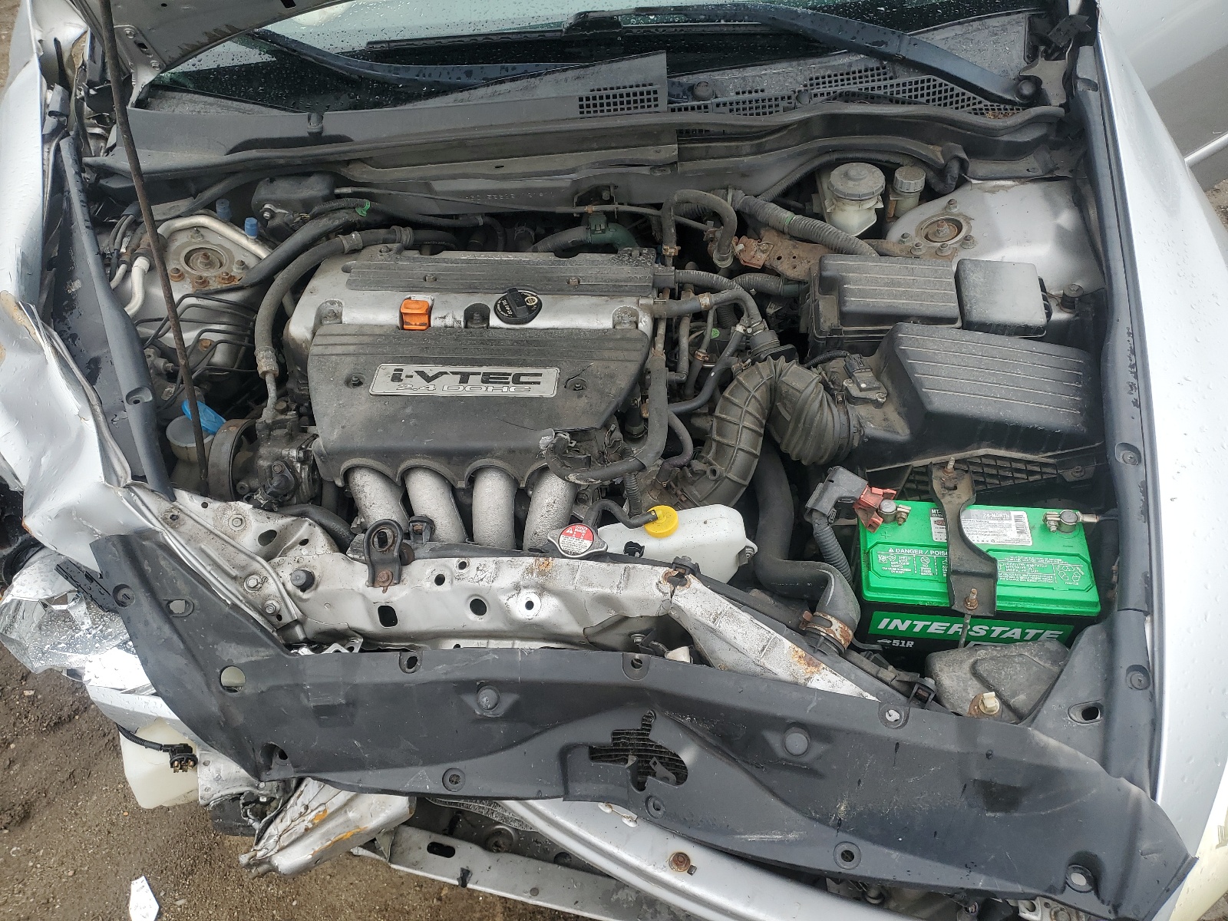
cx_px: 614
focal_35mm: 26
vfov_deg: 53.1
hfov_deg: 67.3
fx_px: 922
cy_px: 460
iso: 50
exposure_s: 1/345
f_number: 1.5
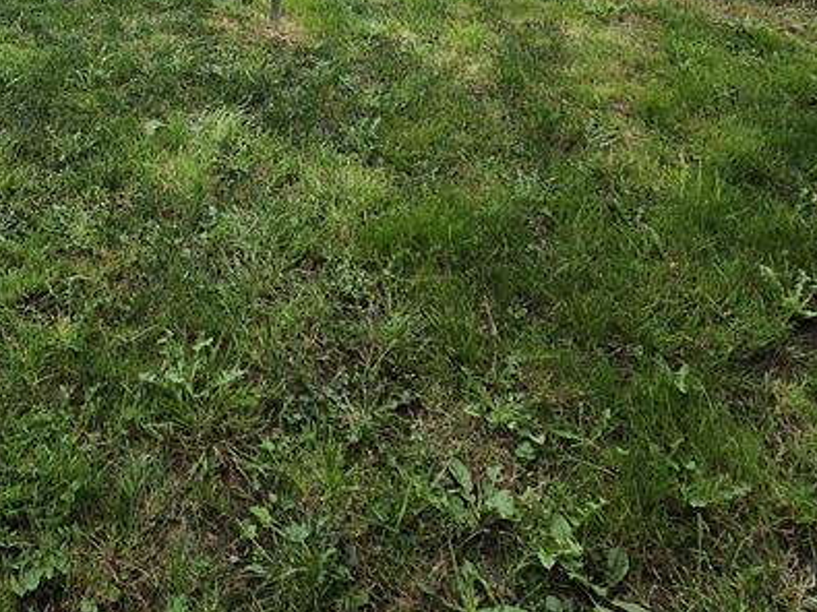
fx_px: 708
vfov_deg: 39.6
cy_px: -36
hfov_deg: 55.0
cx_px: 144
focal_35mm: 30
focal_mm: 2.2
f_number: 2.2
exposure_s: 1/1996
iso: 160
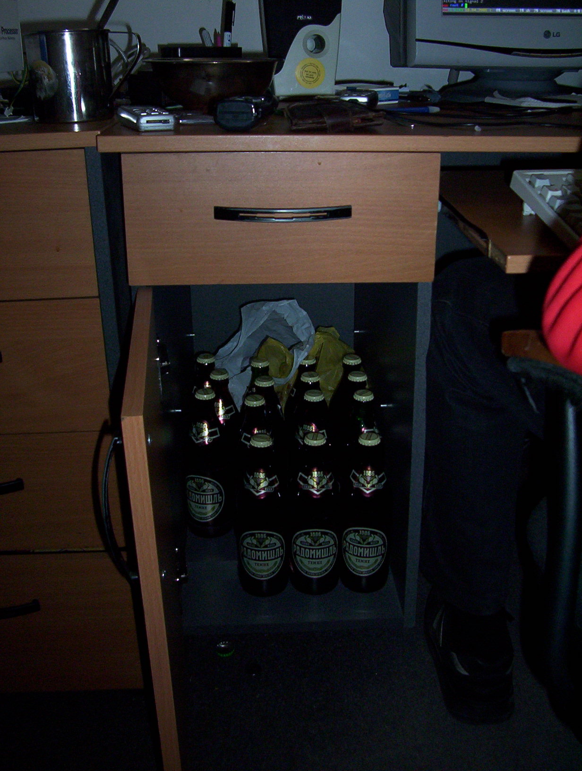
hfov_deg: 33.7
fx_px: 960
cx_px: 291
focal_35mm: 43
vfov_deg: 43.8
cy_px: 386
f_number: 2.73
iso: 140
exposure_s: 1/60
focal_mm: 5.77
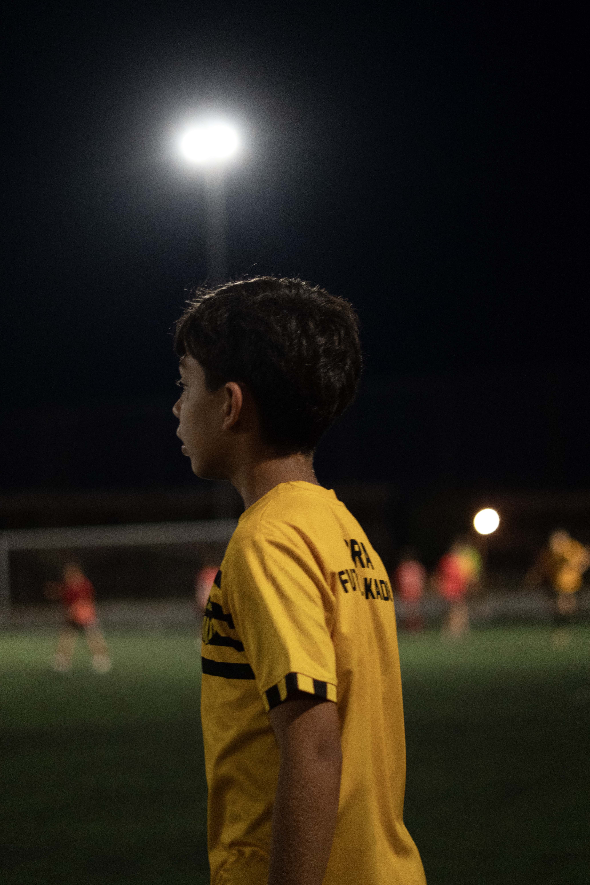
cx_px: 295
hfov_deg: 18.2
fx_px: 1844
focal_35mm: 75
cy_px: 442
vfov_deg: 27.0
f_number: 1.8
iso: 2500
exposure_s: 1/160
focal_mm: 50
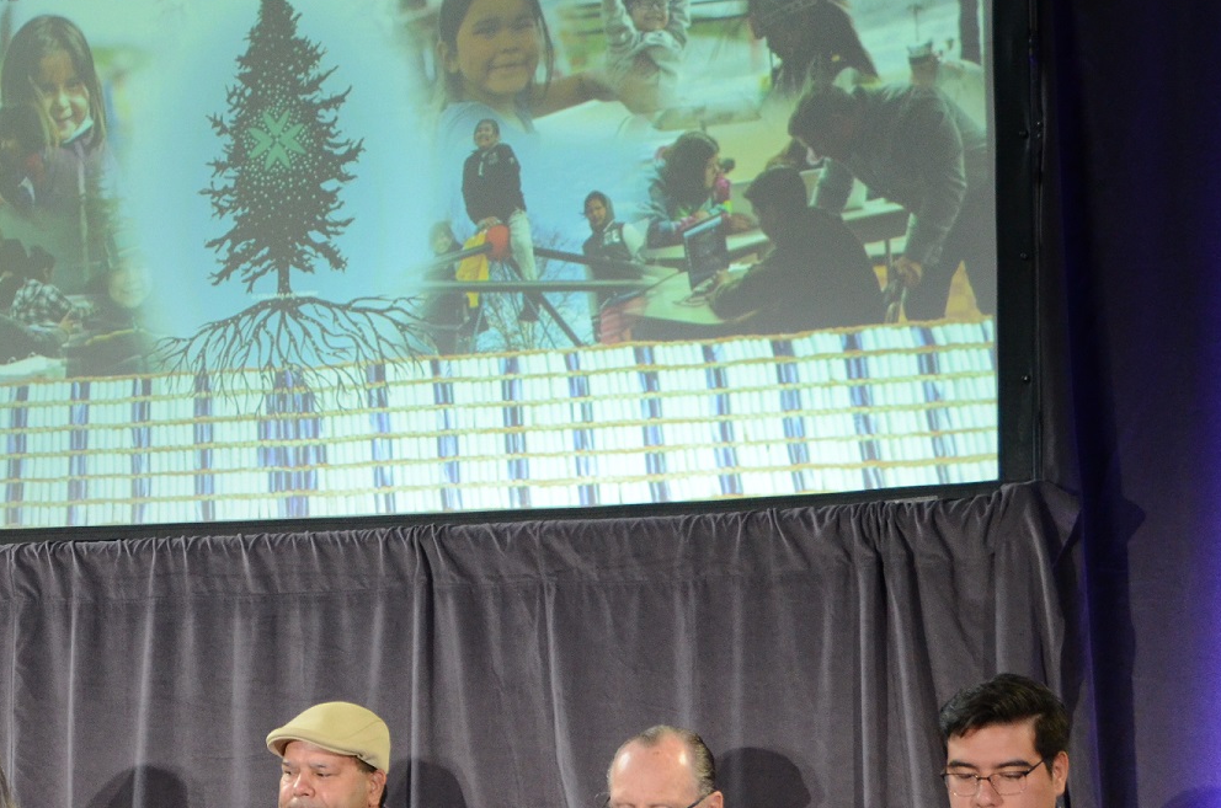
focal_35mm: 123
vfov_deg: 11.1
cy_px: 656
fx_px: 4163
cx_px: 167
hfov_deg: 16.5
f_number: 4.5
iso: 1600
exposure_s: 1/125
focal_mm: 44
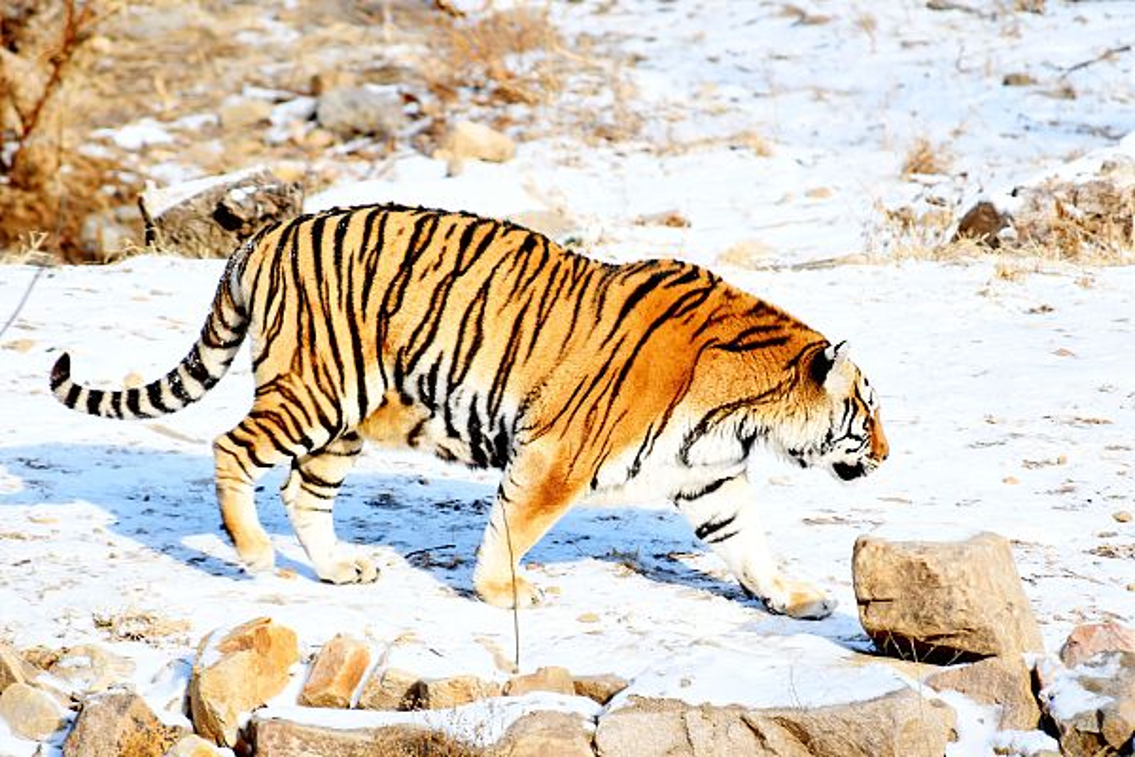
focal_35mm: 600
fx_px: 18915
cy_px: 378
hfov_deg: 3.4
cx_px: 568
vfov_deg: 2.3
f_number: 5.6
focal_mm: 400
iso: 100
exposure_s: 1/160
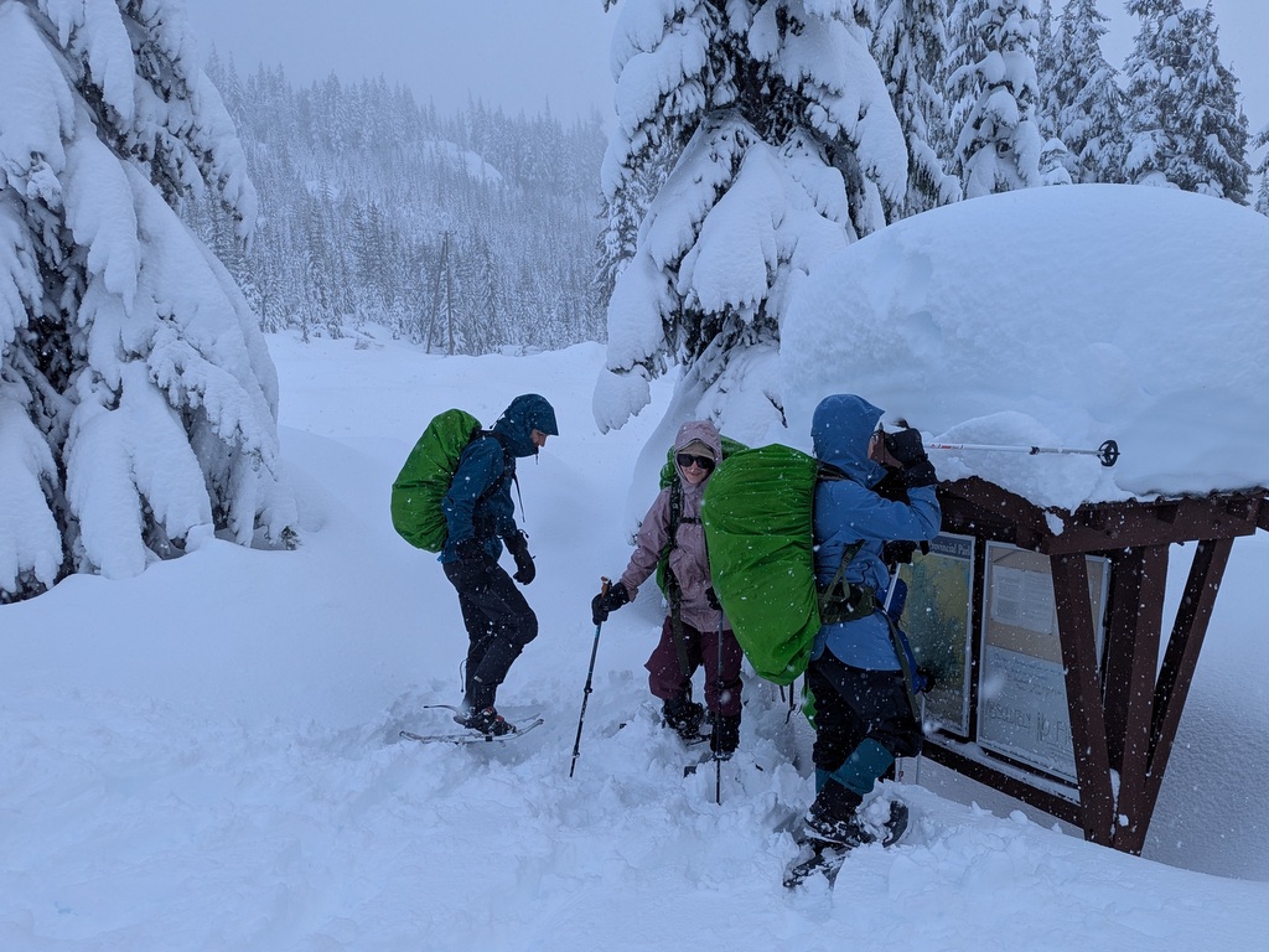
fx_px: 880
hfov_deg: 71.6
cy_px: 476
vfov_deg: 56.8
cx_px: 634
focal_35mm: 24
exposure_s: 1/770
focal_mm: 6.81
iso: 46
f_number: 1.85
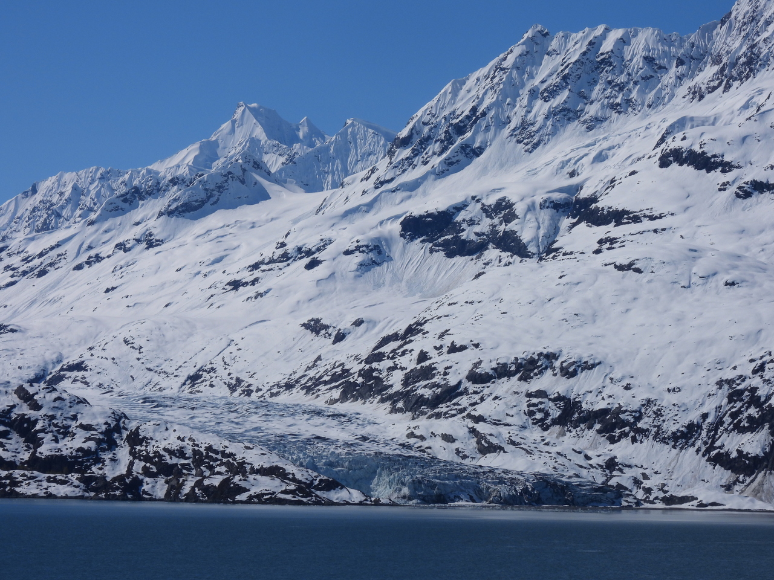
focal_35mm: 135
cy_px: 290
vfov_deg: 11.0
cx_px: 387
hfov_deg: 14.6
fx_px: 3019
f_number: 6.3
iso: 100
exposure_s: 1/2000
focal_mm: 24.1
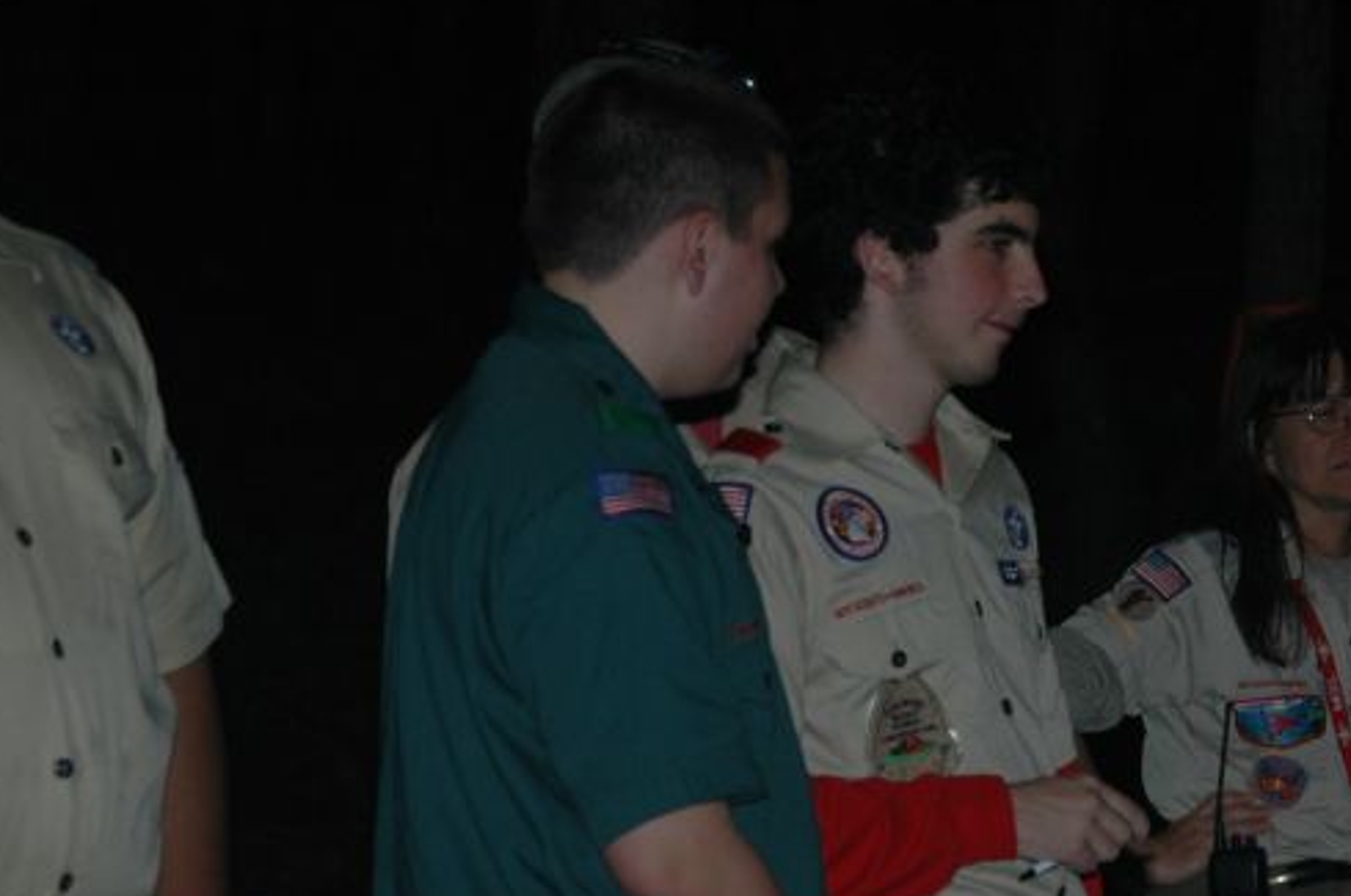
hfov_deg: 8.0
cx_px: 753
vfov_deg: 5.3
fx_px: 9629
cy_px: 458
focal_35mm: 257
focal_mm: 82
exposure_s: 1/60
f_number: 5.3
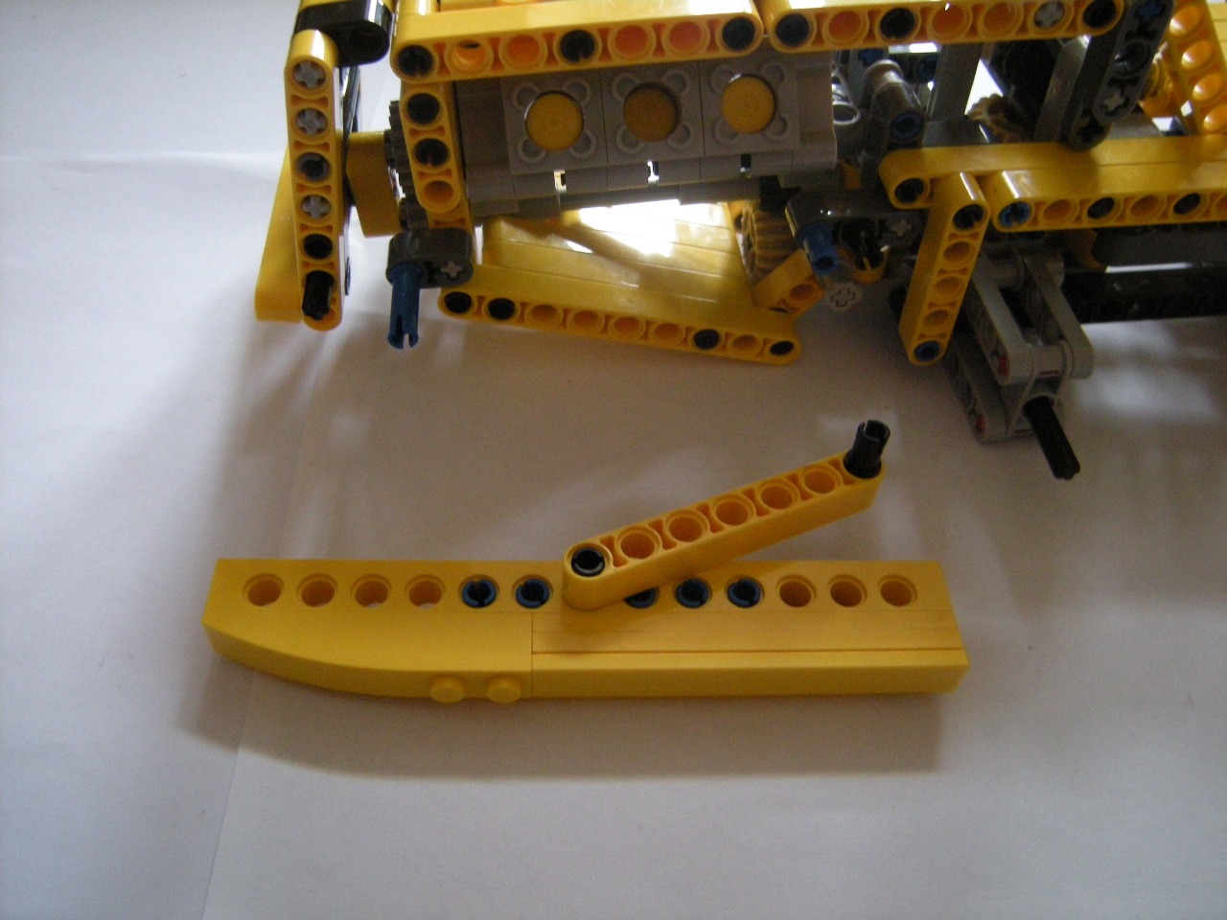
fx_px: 992
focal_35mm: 28
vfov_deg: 49.7
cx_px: 614
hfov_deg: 63.4
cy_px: 460
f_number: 2.8
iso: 400
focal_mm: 4.7
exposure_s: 1/30.3
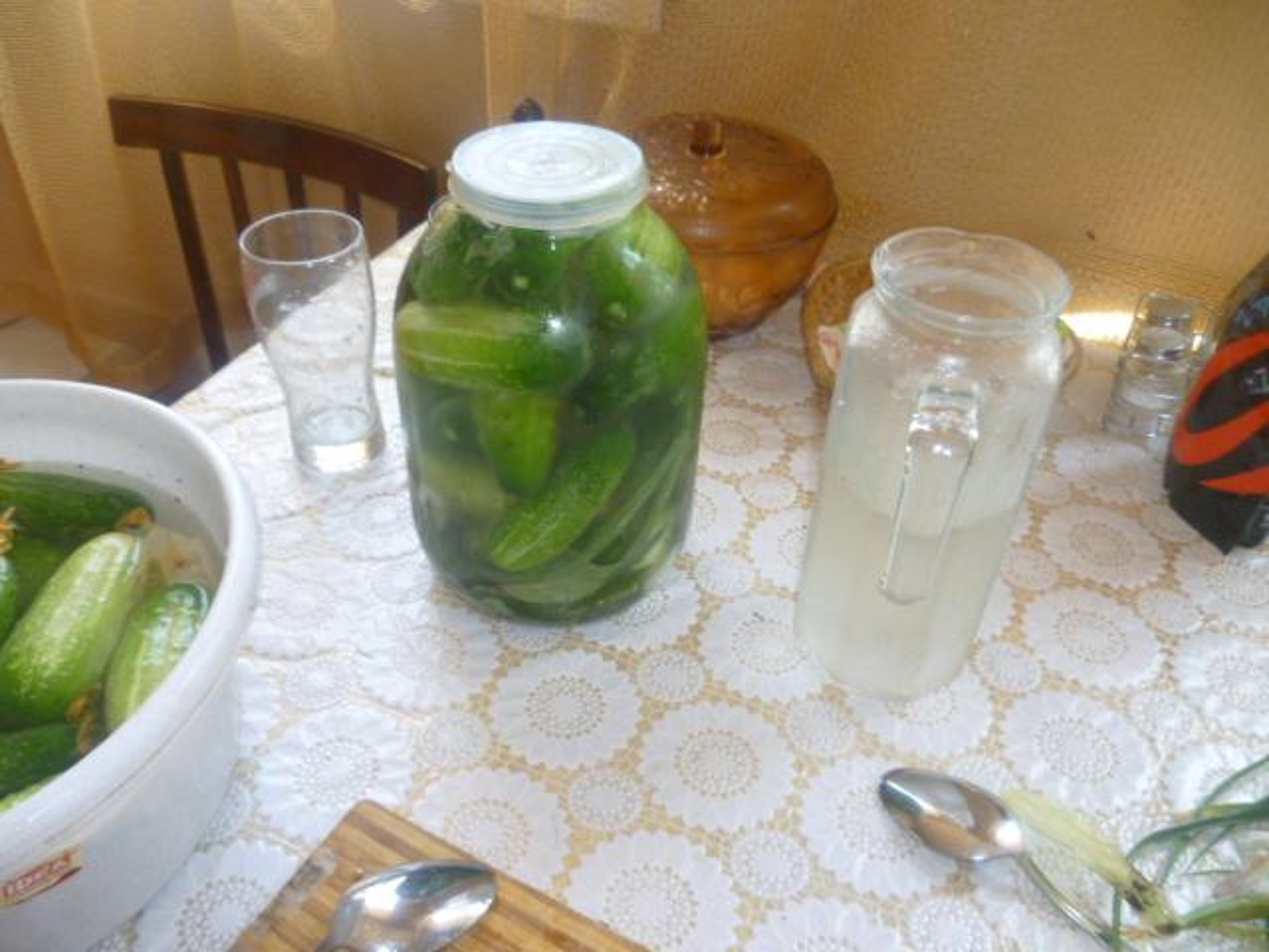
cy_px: 476
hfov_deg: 63.4
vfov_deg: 49.7
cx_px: 634
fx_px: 1026
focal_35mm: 28
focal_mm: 5
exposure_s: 1/30
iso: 160
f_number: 2.8
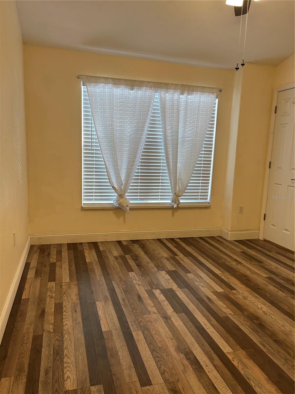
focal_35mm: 26
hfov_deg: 53.1
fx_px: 295
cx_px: 148
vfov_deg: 67.3
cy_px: 197
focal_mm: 5.7
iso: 100
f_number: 1.5
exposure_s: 1/120
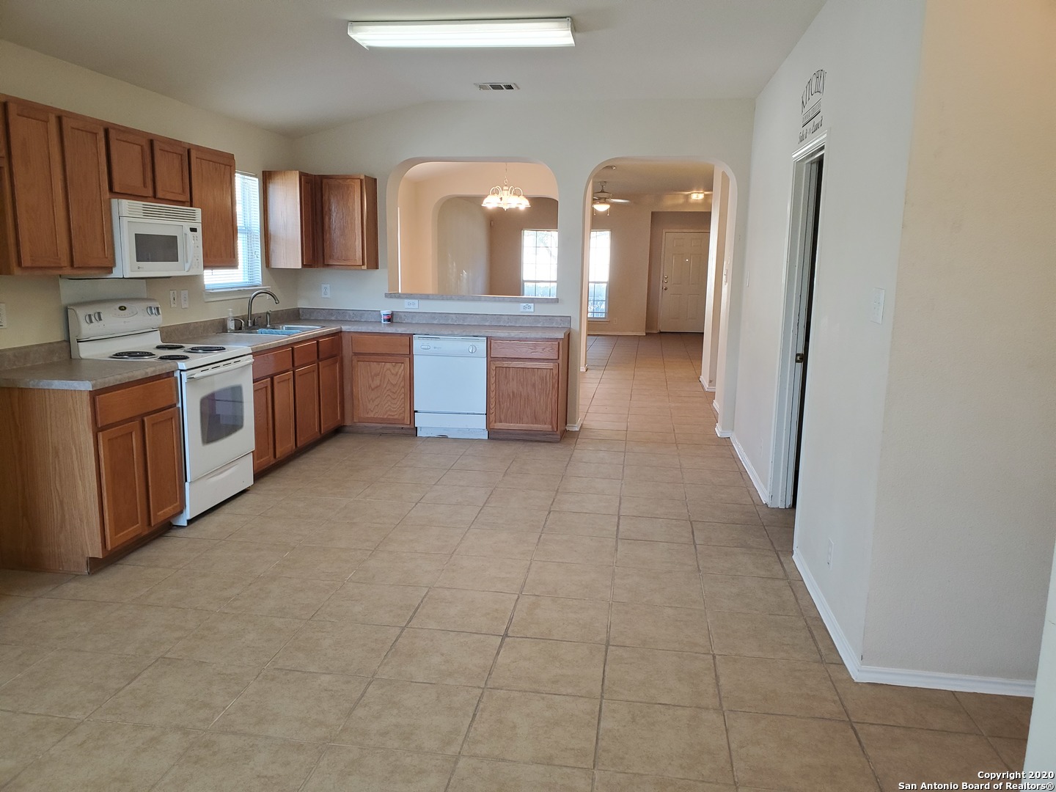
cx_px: 528
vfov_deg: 53.1
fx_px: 793
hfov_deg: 67.3
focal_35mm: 26
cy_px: 396
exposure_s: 1/39
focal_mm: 4.3
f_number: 2.4
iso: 200
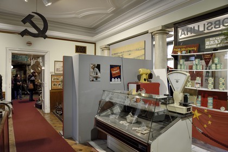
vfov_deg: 53.1
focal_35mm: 24
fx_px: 152
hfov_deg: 73.7
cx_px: 114
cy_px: 76
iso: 1600
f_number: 5.6
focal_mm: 24
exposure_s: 1/60
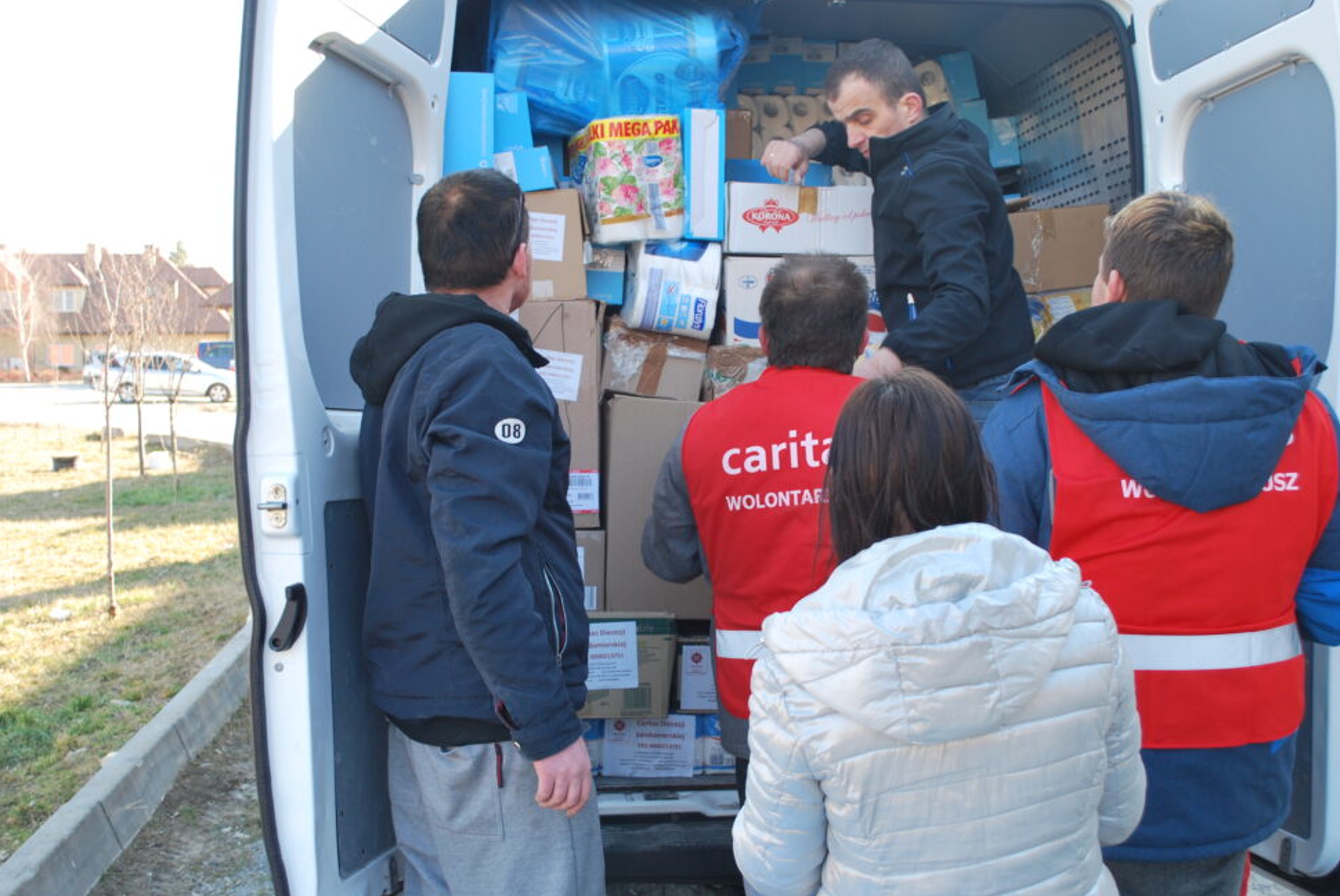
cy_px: 457
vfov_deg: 31.3
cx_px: 686
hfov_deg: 45.4
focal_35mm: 43
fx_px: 1602
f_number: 5
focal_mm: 26
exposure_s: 1/100
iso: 200
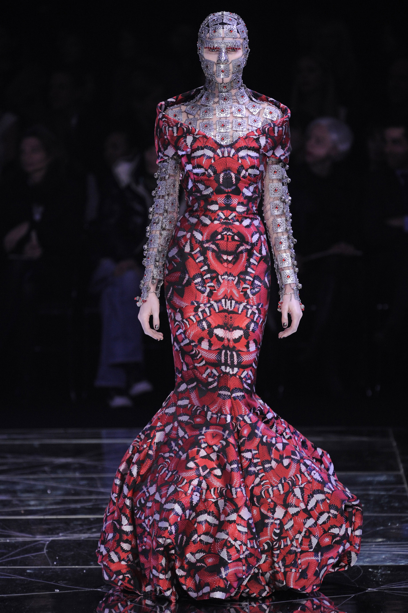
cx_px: 204
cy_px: 306
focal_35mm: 230
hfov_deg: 6.0
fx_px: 3915
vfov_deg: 9.0
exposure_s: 1/320
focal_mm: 230
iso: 1600
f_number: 4
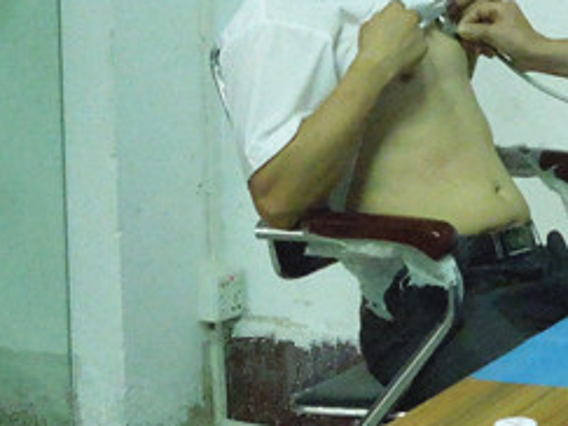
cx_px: 608
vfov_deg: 8.3
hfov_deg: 11.0
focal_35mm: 178
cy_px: -75
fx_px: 2919
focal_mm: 9.8
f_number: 4.2
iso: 3200
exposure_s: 1/125
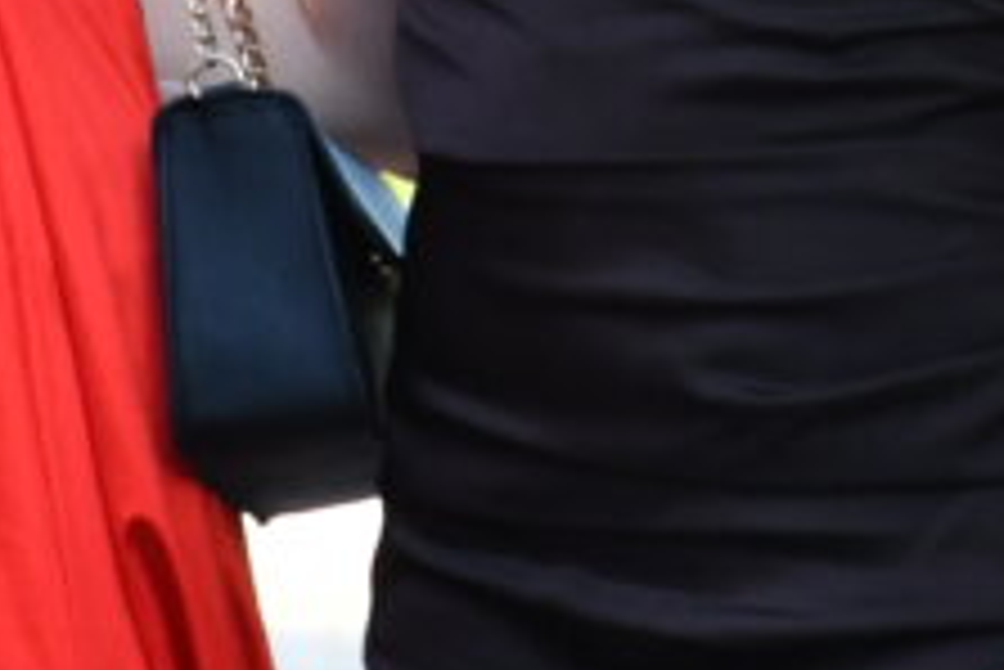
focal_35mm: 995
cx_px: -252
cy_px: -686
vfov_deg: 1.4
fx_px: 27766
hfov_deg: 2.1
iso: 800
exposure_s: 1/400
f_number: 5.6
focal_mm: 145
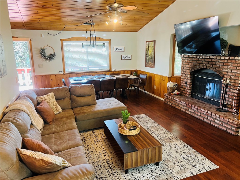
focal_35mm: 26
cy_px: 90
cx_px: 120
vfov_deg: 53.1
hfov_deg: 67.3
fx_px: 180
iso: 160
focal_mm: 5.7
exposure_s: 1/60
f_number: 1.5
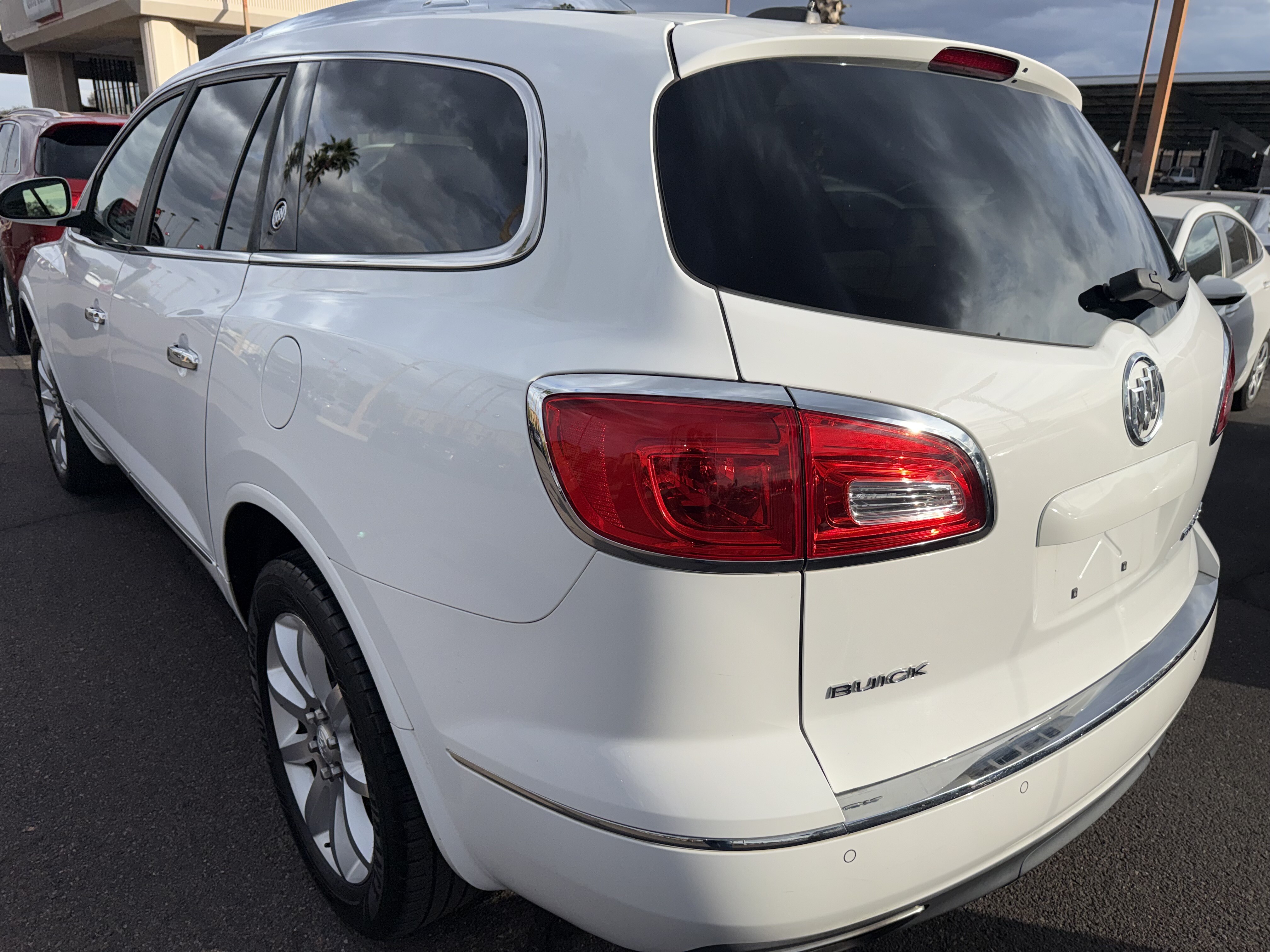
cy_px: 476
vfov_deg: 56.8
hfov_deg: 71.6
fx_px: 881
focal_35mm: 24
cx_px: 635
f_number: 1.78
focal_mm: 6.76
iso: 64
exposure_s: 1/4673
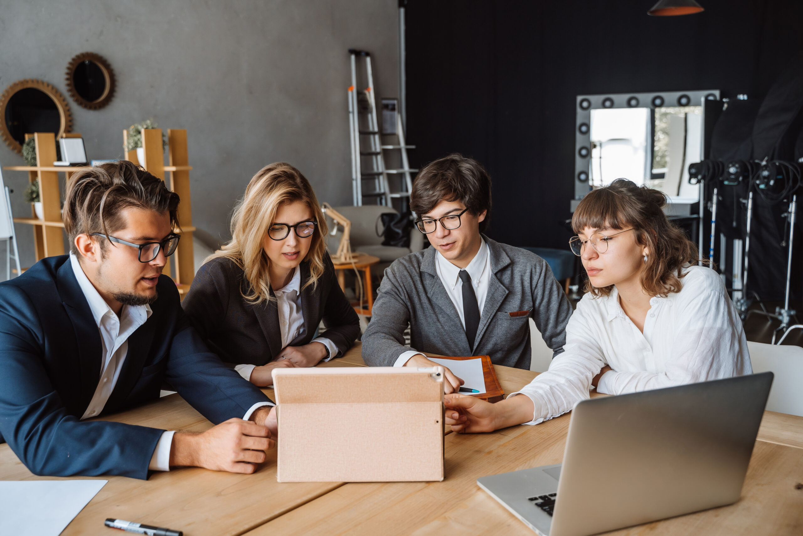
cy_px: 268
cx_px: 402
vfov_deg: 36.9
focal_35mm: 36
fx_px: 803
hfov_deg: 53.1
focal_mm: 36
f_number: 4
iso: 320
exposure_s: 1/100
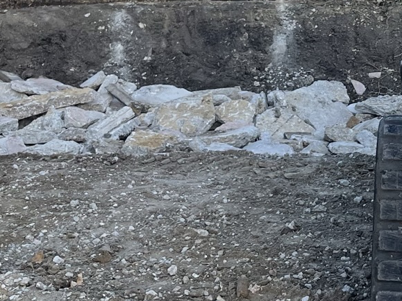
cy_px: 25
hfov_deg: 20.7
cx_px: 388
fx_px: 1068
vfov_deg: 15.8
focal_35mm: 92
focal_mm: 5.1
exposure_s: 1/653
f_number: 1.6
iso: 32
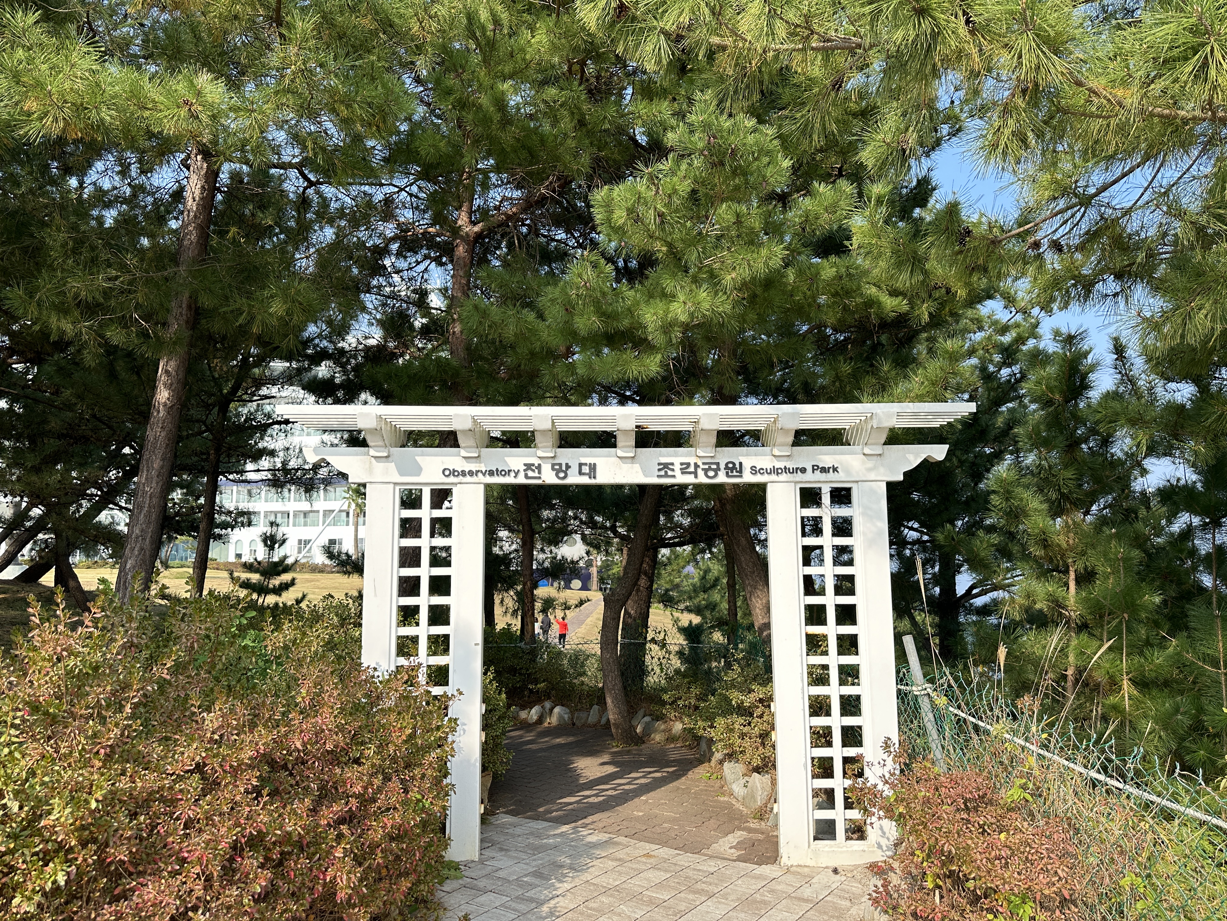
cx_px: 614
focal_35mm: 24
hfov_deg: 71.6
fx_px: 851
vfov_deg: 56.8
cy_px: 460
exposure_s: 1/1639
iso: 80
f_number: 1.78
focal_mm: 6.86
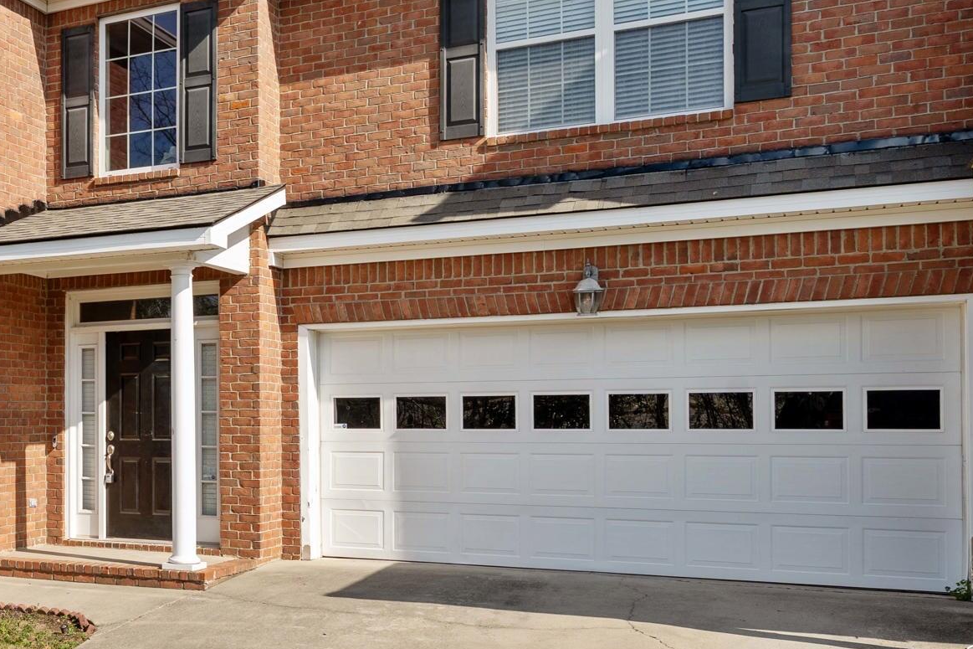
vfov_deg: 31.2
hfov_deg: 40.9
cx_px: 47
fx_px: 1162
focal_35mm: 43
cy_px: 294
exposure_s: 1/60
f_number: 8
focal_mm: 20
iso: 50
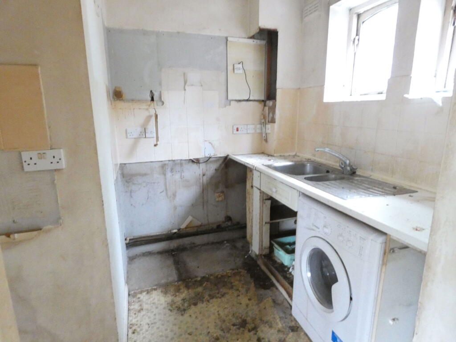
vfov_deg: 66.0
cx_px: 228
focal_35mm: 20
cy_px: 171
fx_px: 263
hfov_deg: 81.7
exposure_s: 1/30
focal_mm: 3.6
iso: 1600
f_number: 2.8
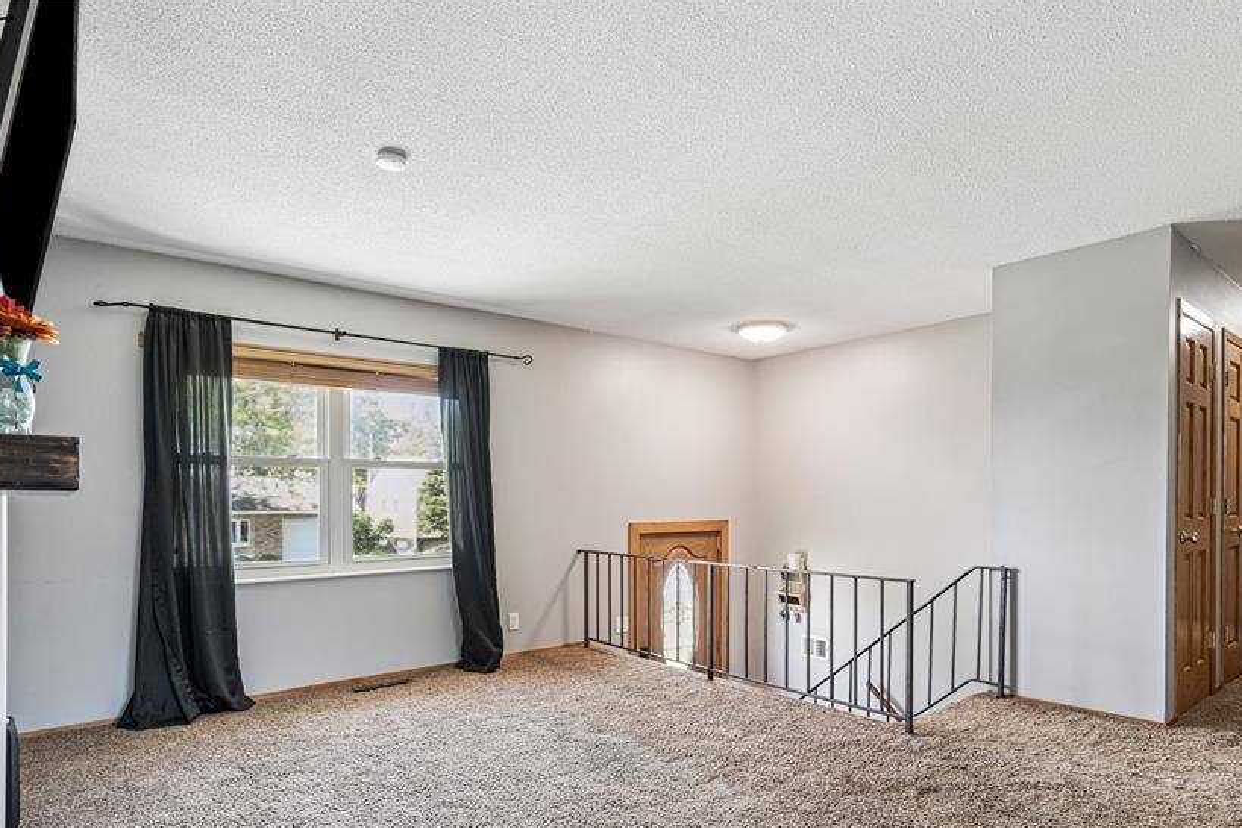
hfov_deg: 83.8
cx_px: 667
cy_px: 511
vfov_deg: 61.2
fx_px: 690
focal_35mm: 20
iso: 400
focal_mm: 16
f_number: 9
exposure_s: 1/13
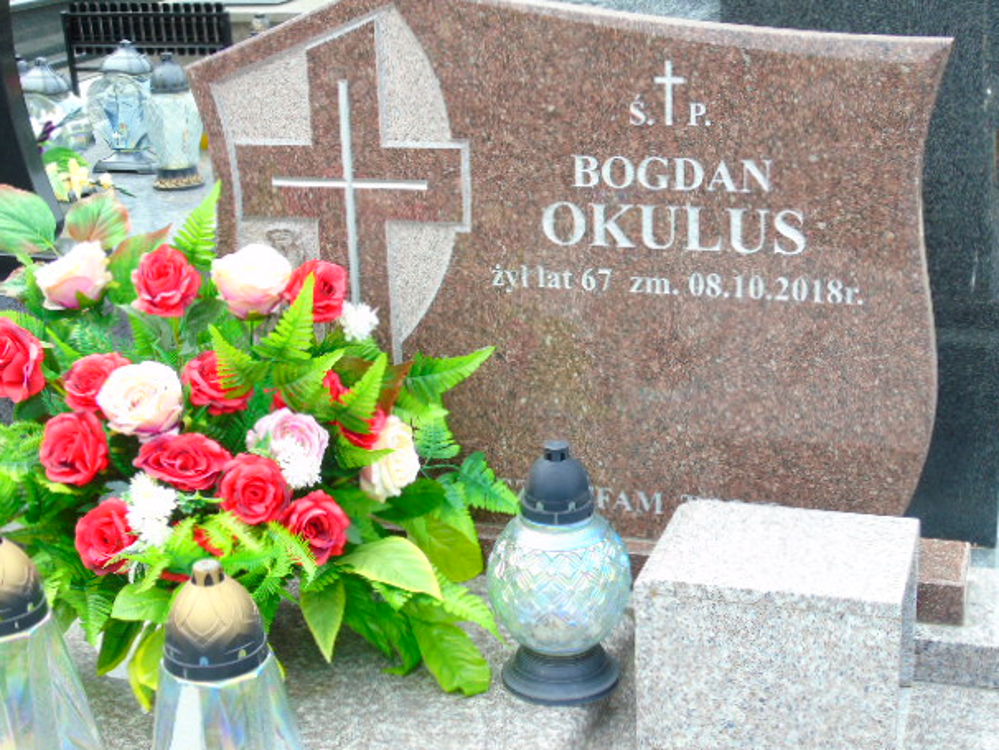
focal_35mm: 57
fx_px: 1646
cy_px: 366
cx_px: 508
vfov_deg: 25.7
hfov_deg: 33.8
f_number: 4.3
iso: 80
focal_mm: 9.6
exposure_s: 1/125
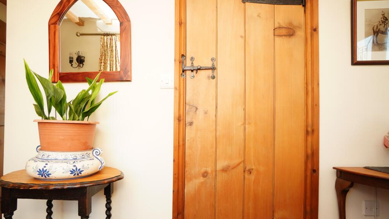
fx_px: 181
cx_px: 193
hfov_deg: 94.2
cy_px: 122
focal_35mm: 18
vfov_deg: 62.2
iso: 400
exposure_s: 1/100
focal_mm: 11
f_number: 4
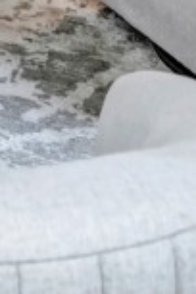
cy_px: -542
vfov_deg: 10.5
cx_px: -173
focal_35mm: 148
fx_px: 1209
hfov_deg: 8.8
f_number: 6.3
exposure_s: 1/10
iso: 125
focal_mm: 14
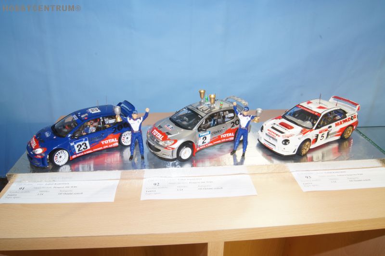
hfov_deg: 67.4
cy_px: 128
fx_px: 289
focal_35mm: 27
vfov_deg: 47.9
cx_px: 192
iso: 400
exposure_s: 4
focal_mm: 18
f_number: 22
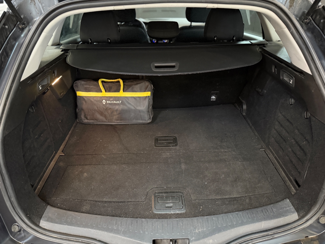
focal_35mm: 24
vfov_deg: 56.8
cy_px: 122
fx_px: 225
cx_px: 162
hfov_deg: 71.6
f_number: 1.78
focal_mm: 6.76
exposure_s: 1/25
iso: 1000
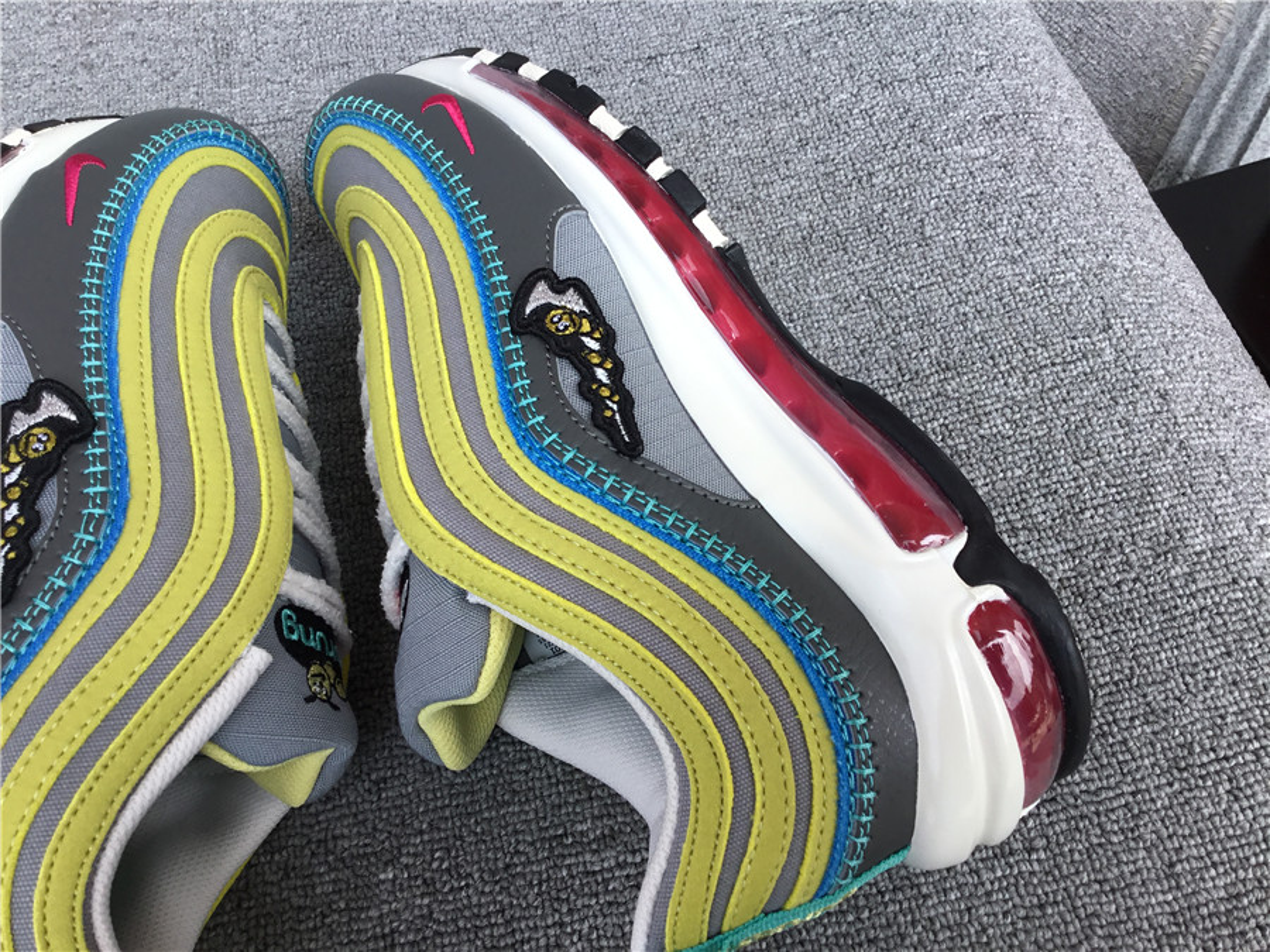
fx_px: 1137
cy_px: 476
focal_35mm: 31
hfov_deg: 58.4
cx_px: 635
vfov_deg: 45.4
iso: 25
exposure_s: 1/519
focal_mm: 3.3
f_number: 2.4
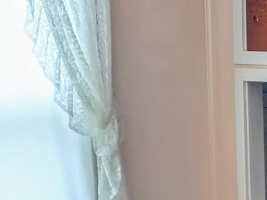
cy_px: 421
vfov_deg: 9.9
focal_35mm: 138
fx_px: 1064
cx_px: 332
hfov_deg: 13.8
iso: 55
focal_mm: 5.43
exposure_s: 1/30
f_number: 1.89
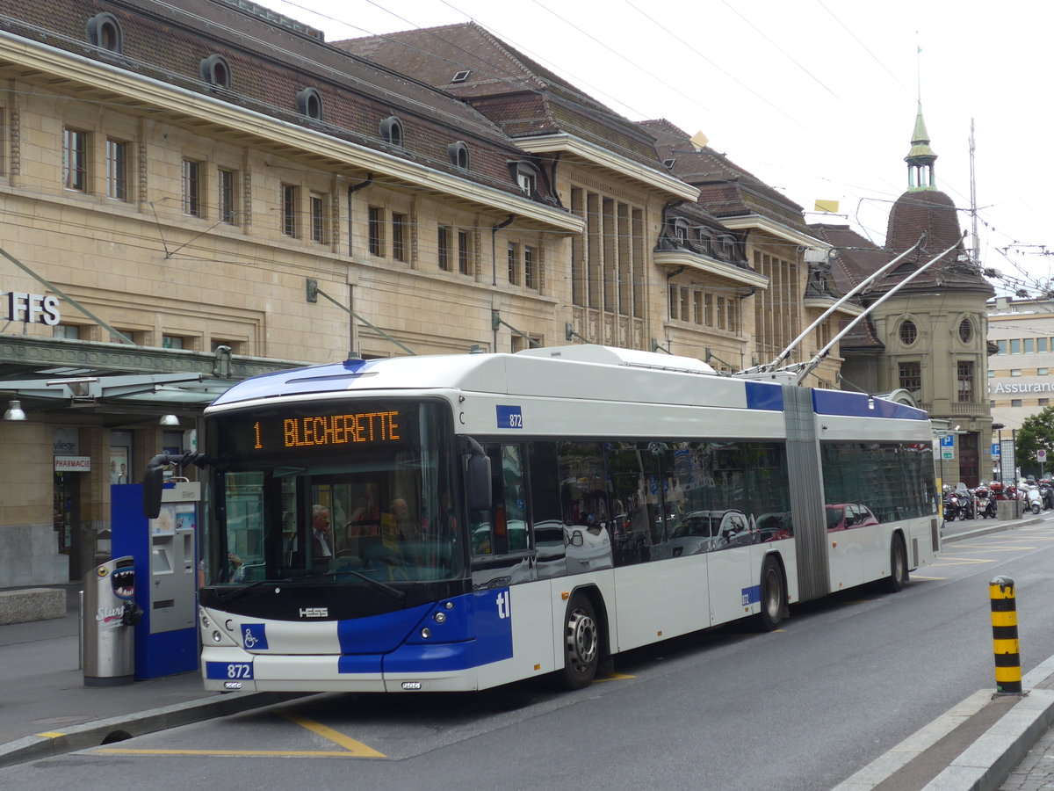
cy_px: 396
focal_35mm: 59
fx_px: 1796
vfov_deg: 24.8
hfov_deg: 32.7
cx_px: 527
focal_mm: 12
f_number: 3.5
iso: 80
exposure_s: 1/320
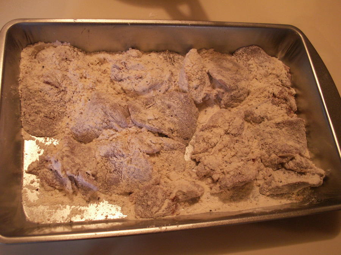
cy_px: 128
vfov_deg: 40.7
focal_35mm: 35
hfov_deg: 52.6
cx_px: 170
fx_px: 345
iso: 160
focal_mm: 5.86
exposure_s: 1/25
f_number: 2.8
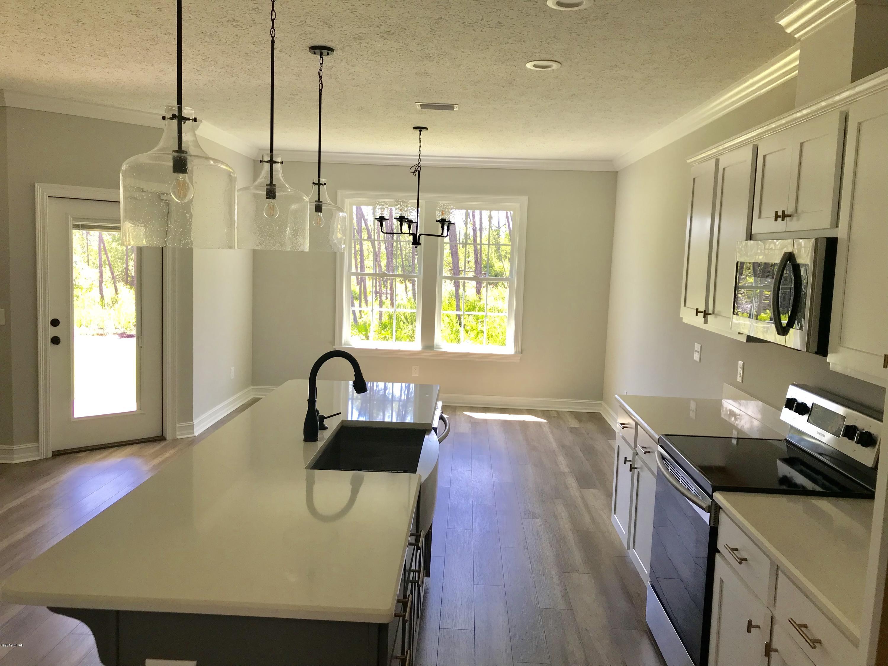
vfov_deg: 49.7
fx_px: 718
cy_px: 333
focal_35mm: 28
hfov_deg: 63.4
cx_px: 444
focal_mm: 3.99
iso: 32
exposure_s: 1/120
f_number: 1.8
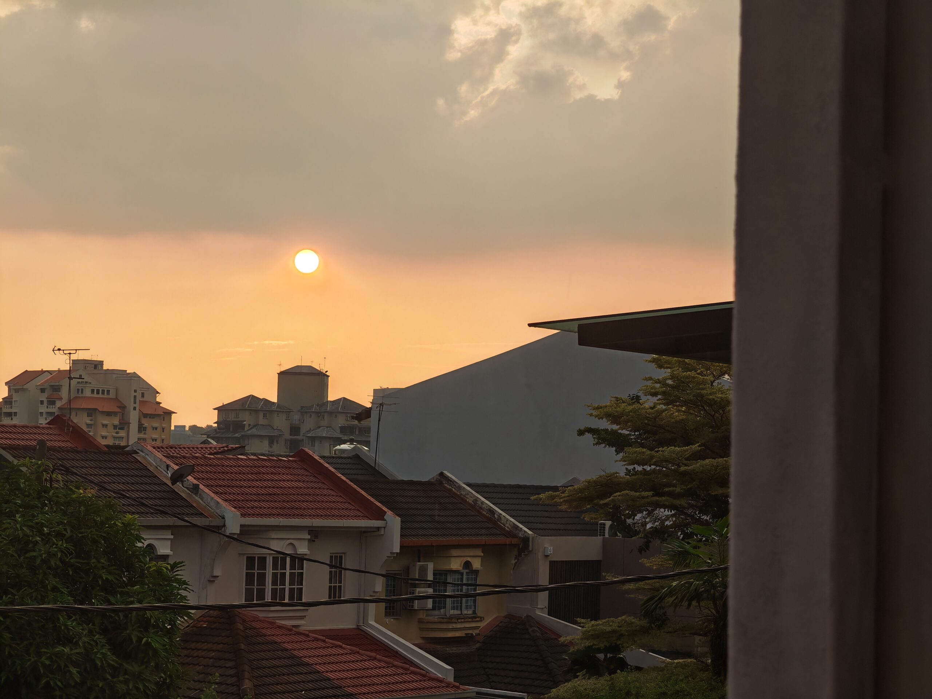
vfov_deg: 15.6
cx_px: 466
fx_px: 2558
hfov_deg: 20.7
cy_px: 350
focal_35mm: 95
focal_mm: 14.92
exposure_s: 1/260
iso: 50
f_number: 3
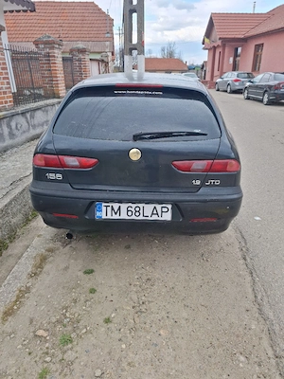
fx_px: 252
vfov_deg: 73.9
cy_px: 190
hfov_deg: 58.9
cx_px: 142
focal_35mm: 23
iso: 40
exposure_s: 1/250
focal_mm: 5.54
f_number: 1.8
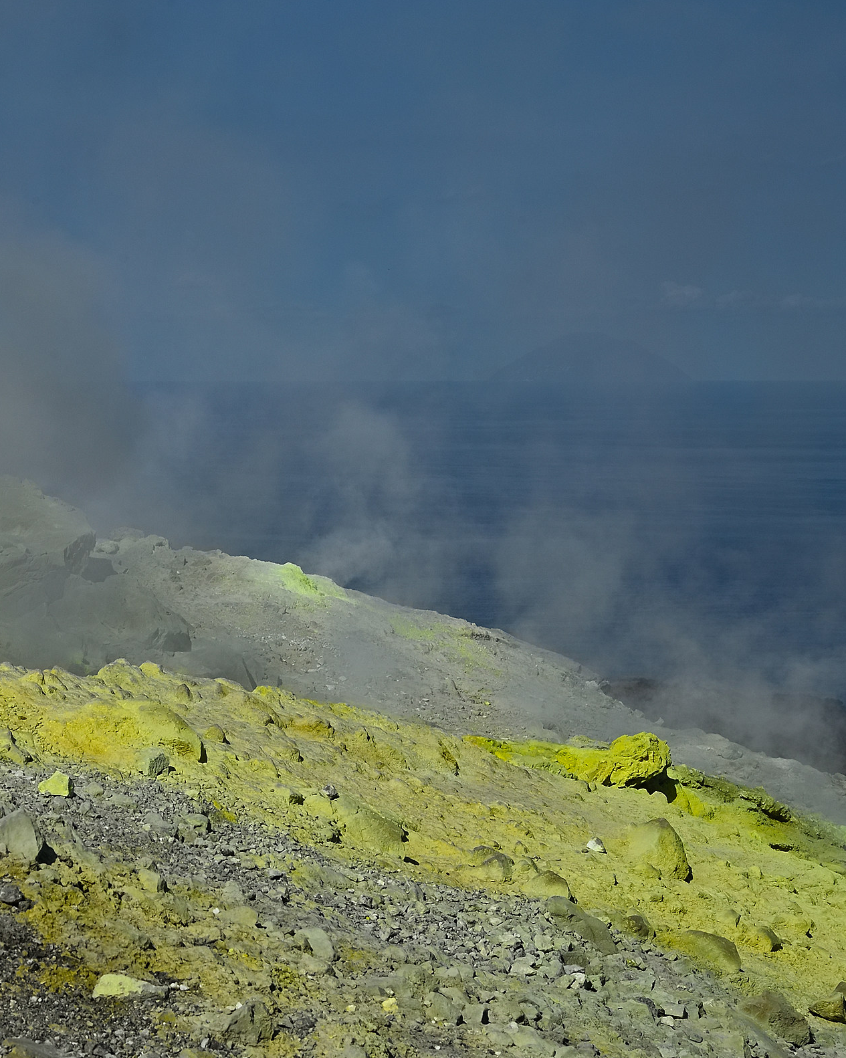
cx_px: 109
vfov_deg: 17.3
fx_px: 3475
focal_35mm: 111
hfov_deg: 13.8
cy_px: 525
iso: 100
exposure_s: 1/125
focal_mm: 78
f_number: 11
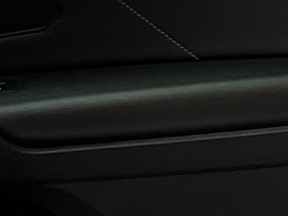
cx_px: 857
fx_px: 1707
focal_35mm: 205
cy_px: 35
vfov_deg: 7.2
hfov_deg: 8.2
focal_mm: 5.7
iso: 640
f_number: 1.5
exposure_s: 1/30
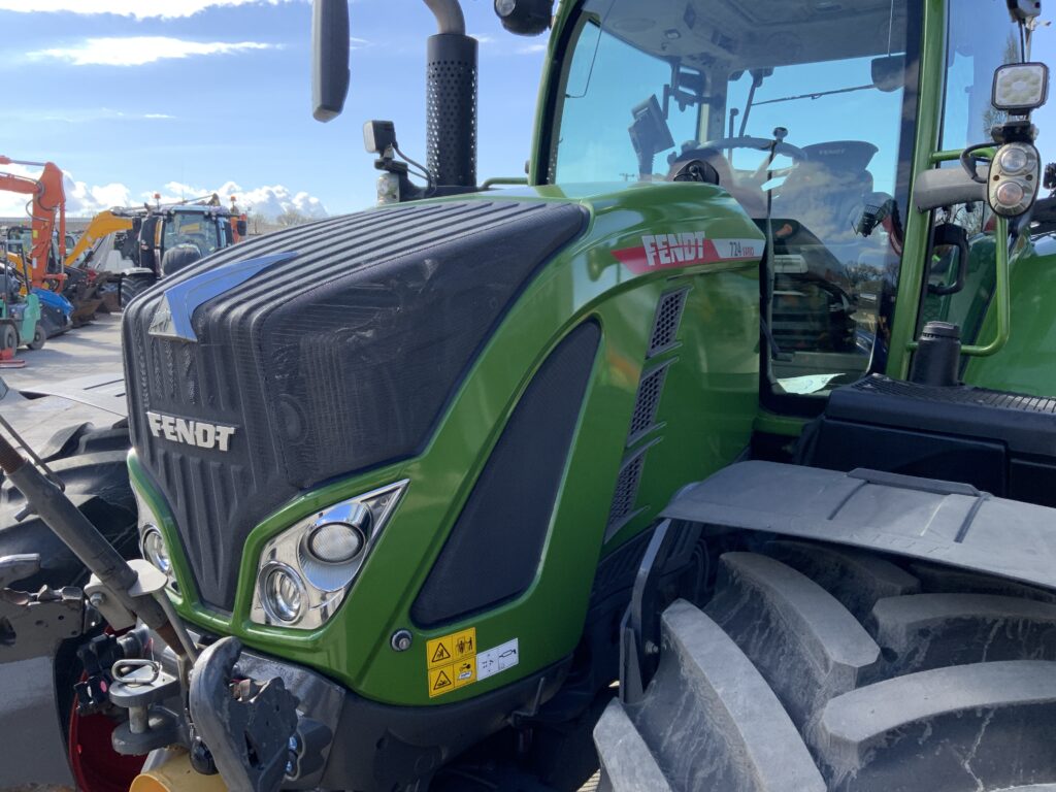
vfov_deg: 48.2
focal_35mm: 29
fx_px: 885
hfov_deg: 61.7
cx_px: 528
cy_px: 396
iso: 16
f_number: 1.8
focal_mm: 3
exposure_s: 1/461
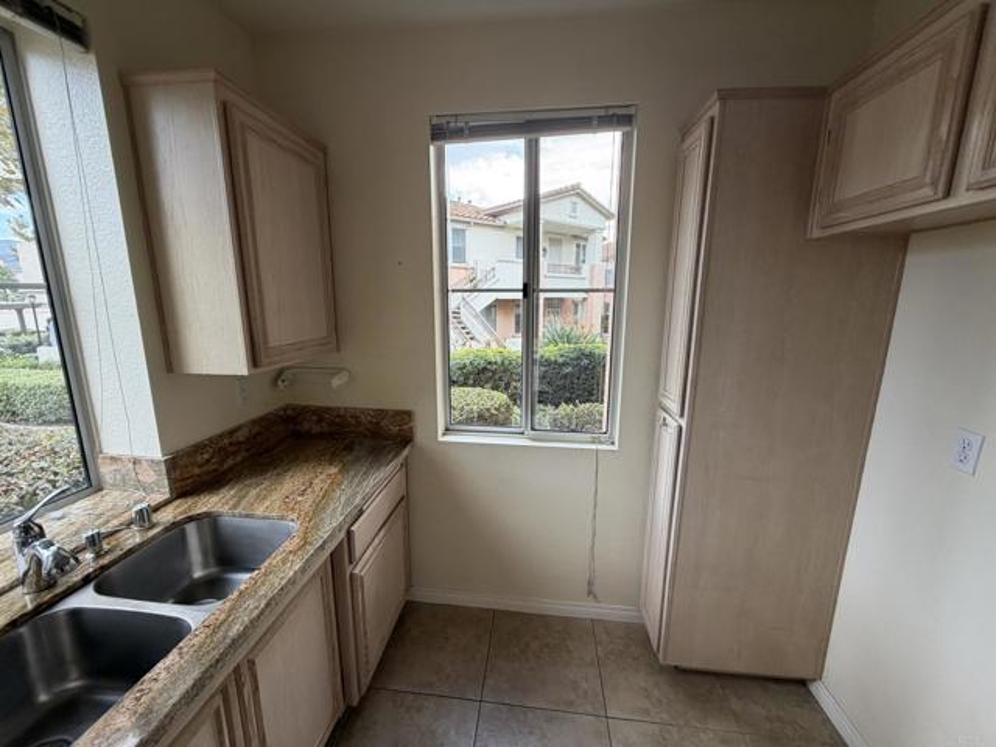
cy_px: 374
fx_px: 403
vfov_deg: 85.7
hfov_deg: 102.1
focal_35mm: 14
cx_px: 498
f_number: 2.2
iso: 100
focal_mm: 2.22
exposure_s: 1/121
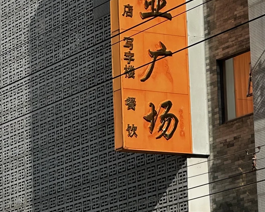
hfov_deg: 9.5
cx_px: 171
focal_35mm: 204
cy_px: 50
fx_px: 1599
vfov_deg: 7.6
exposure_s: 1/633
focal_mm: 9
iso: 32
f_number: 2.8
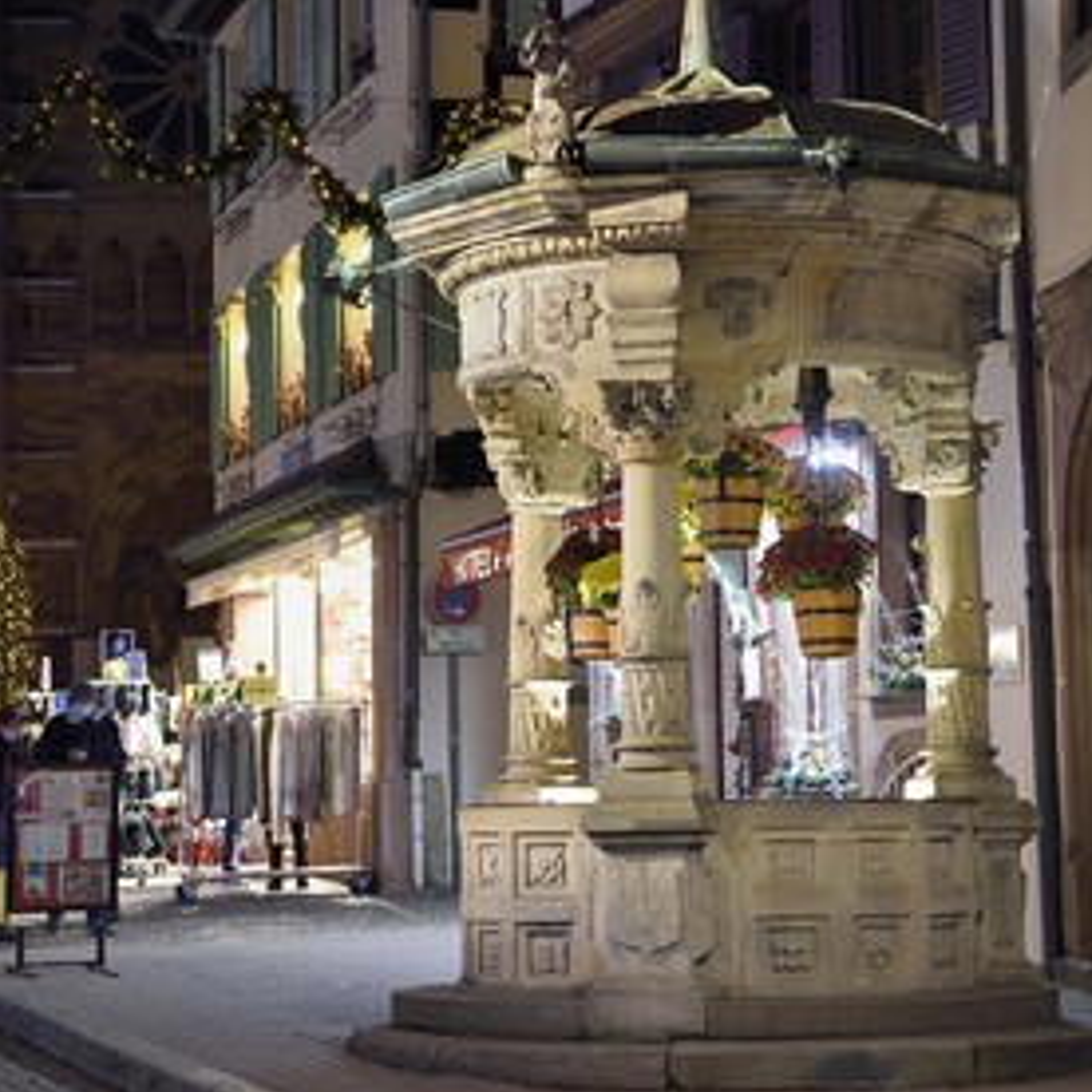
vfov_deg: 20.6
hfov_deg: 20.6
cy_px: 546
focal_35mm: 84
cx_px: 443
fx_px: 2998
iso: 800
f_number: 5
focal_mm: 65
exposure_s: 1/10
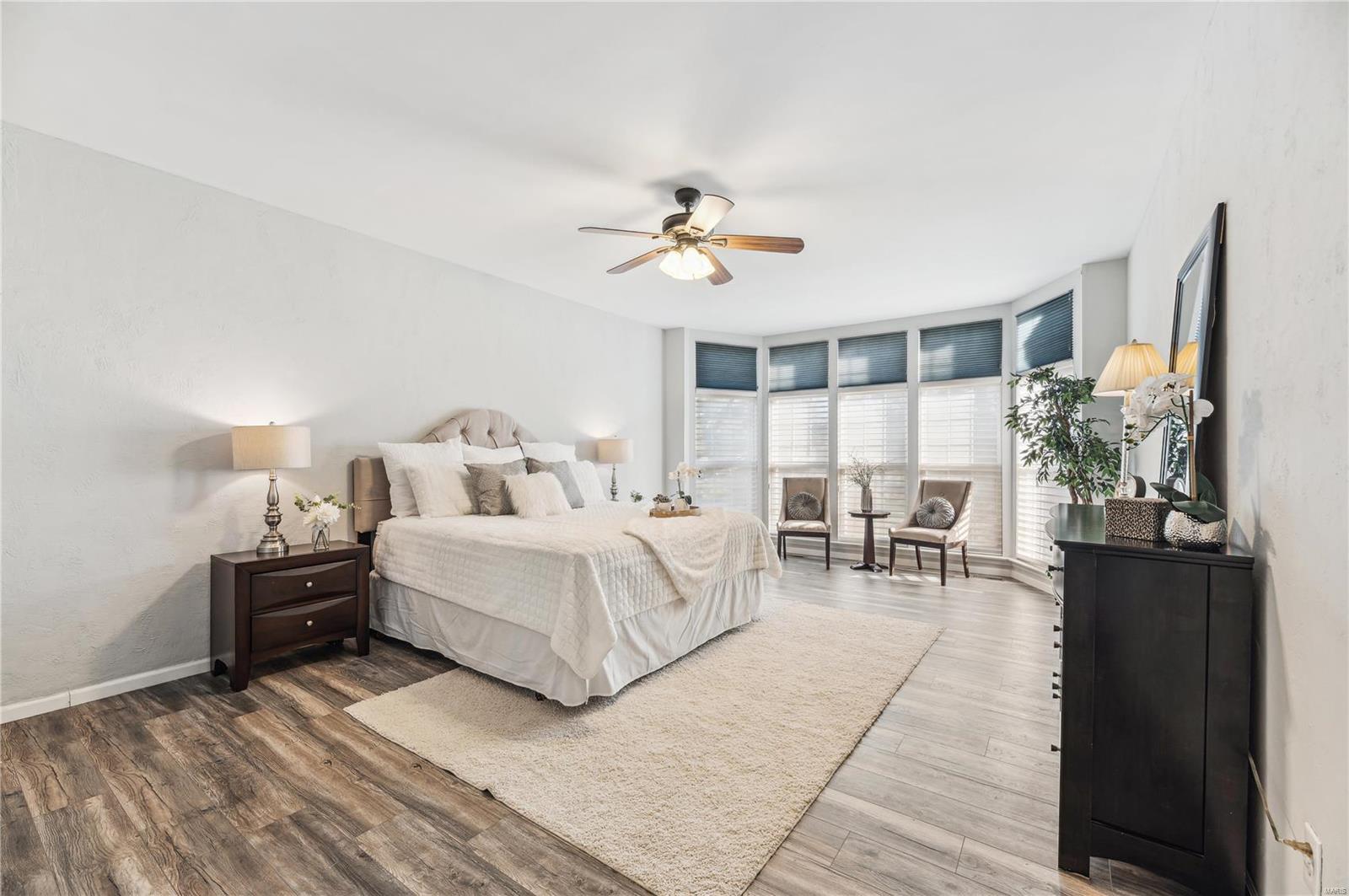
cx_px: 674
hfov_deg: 104.3
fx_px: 524
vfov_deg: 81.1
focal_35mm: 14
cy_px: 448
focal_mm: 14
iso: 200
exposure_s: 1/10
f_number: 8
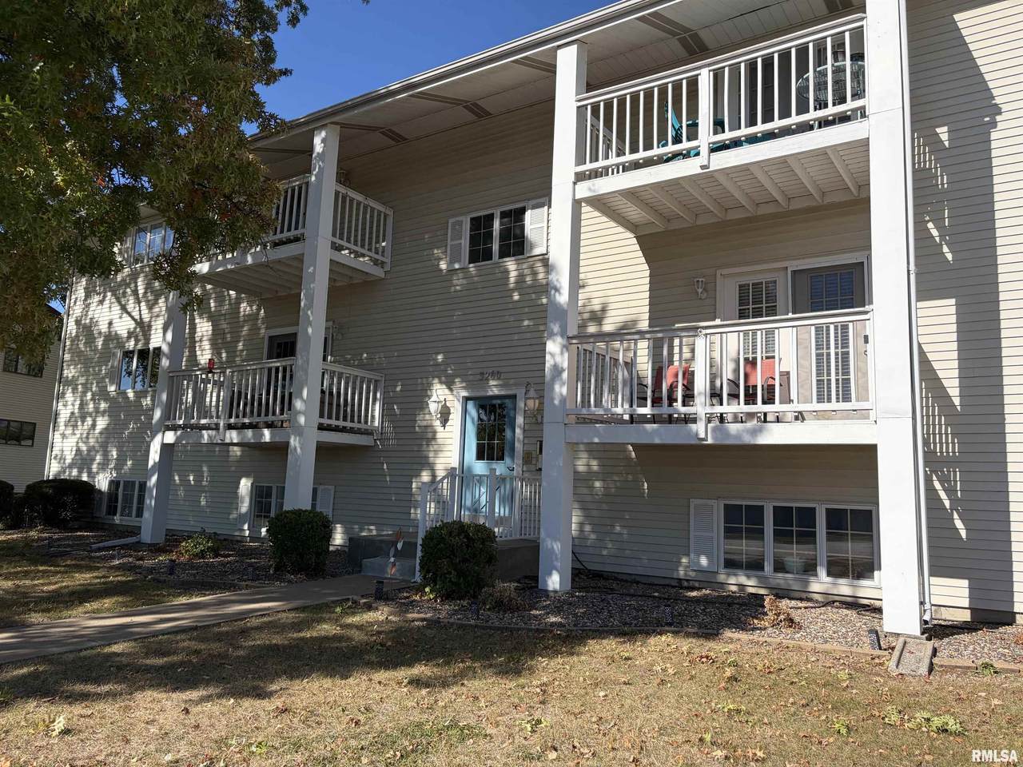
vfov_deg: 53.1
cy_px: 384
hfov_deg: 67.3
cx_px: 512
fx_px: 768
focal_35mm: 26
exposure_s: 1/4329
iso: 50
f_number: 1.6
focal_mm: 5.96
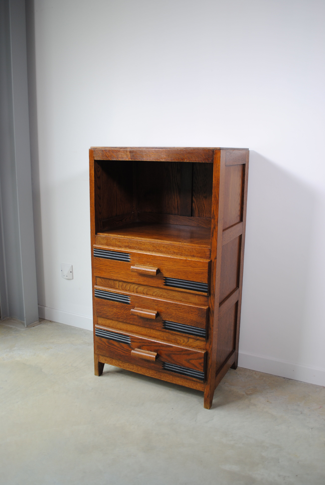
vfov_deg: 61.9
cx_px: 162
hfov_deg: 43.7
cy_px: 242
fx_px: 405
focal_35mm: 30
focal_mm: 20
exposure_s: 1/30
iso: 100
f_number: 4.5
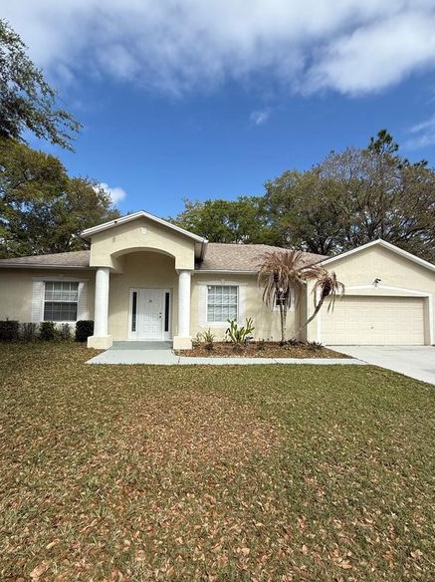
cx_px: 225
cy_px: 294
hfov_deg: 78.0
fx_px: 268
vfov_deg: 94.5
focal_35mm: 16
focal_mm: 2.22
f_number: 2.2
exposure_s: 1/1145
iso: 50
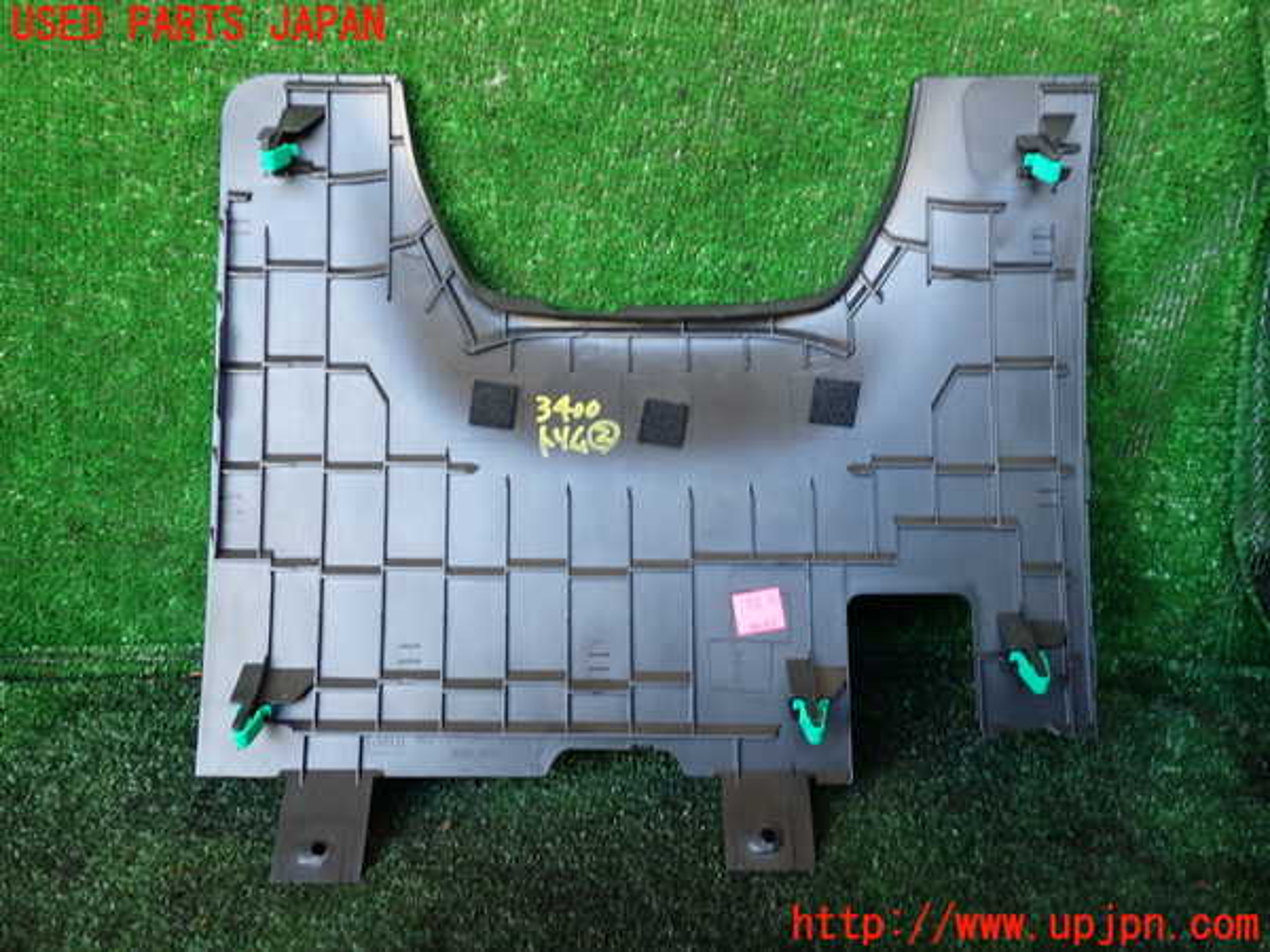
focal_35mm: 30
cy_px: 476
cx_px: 635
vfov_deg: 46.8
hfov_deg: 60.0
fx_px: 1101
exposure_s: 1/50
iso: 200
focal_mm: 5.4
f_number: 2.3
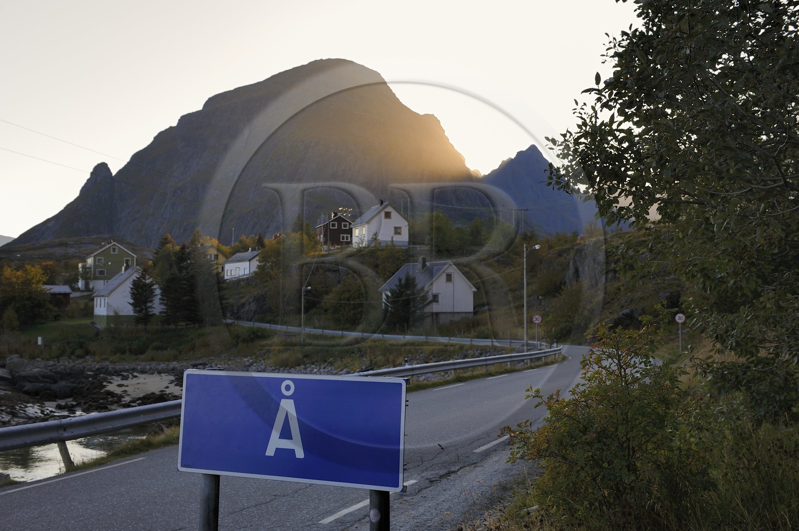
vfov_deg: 31.8
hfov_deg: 46.4
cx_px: 400
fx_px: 931
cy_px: 266
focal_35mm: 42
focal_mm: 42
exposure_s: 1/100
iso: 200
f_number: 8
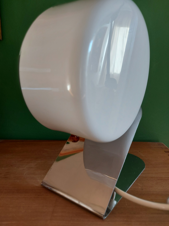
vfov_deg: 71.6
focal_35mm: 24
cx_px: 84
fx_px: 156
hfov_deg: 56.8
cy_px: 113
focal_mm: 5.23
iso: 64
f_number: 1.8
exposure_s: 1/50
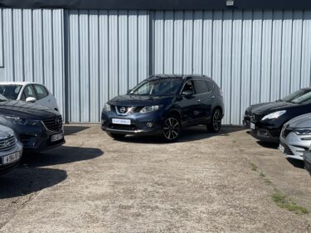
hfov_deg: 36.8
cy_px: 116
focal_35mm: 52
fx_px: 467
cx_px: 156
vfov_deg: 28.0
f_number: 2
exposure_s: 1/2817
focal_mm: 6
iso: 32
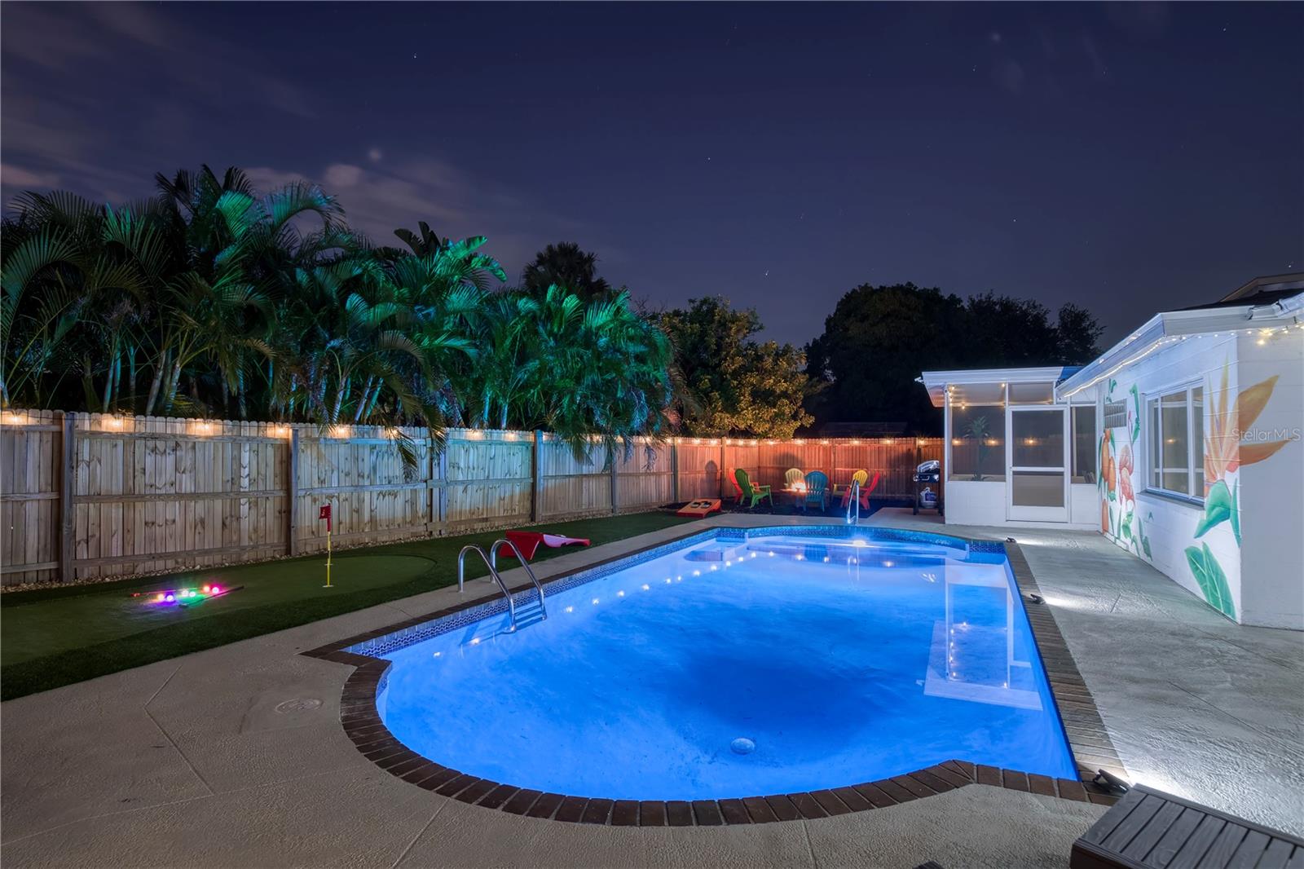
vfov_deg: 67.4
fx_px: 652
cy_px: 434
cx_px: 652
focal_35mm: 18
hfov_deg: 90.0
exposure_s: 10
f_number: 8
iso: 400
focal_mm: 12
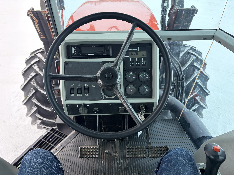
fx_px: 176
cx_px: 117
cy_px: 88
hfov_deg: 67.3
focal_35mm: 26
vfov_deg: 53.1
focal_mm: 5.96
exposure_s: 1/623
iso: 64
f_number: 1.6
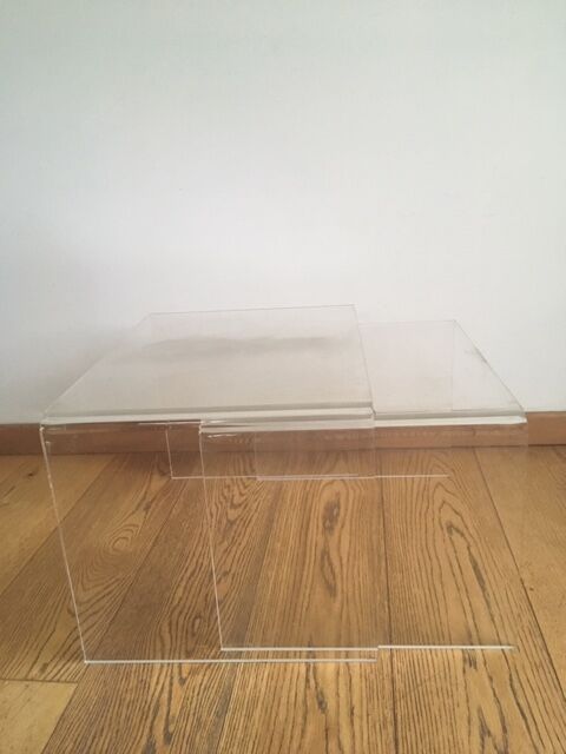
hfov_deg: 48.2
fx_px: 632
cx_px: 283
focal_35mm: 29
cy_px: 377
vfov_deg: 61.7
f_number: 2.2
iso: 200
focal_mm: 4.15
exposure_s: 1/25
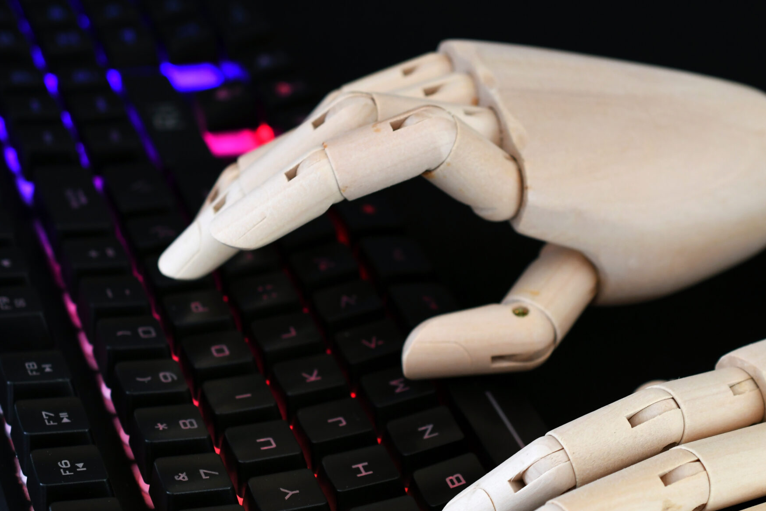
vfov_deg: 15.5
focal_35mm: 88
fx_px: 1873
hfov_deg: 23.1
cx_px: 432
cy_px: 368
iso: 640
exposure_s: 1/50
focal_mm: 40
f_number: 5.6
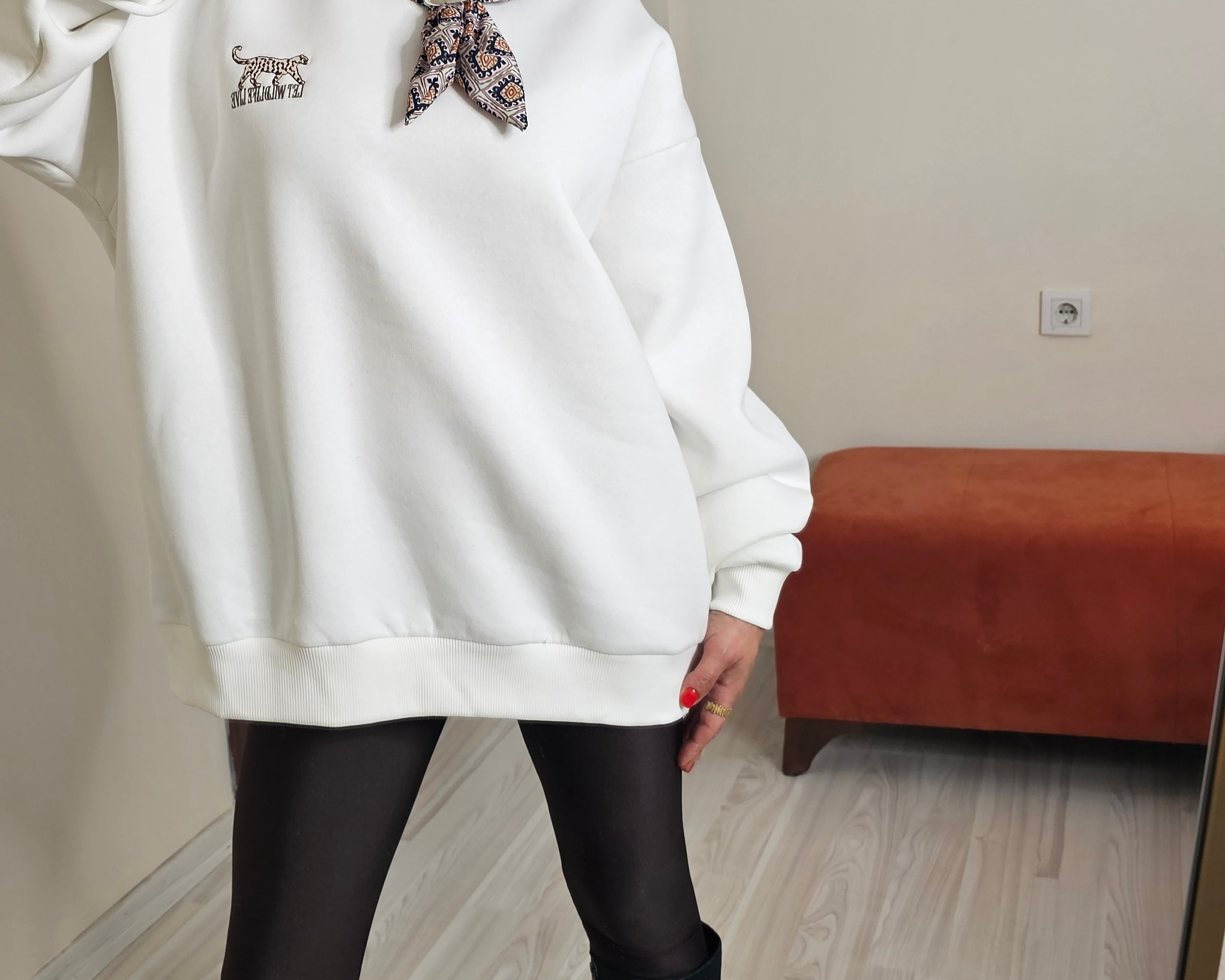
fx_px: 1595
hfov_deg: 41.2
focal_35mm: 44
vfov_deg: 34.0
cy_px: 371
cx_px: 365
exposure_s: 1/52.7
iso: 50
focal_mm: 6.3
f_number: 1.7
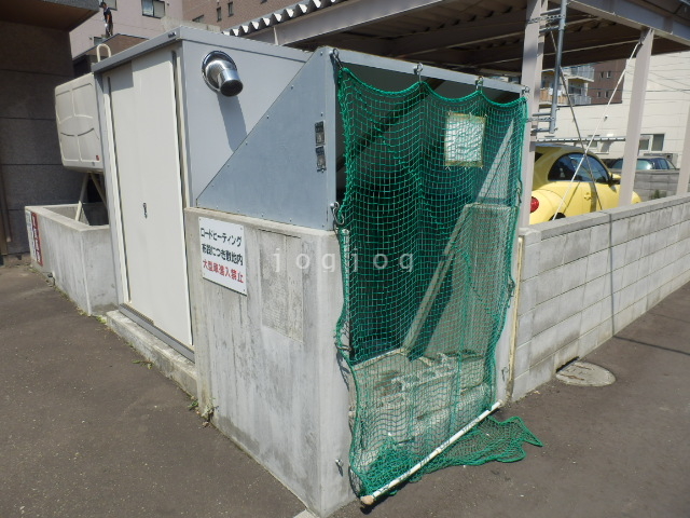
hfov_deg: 71.6
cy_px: 259
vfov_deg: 56.8
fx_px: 478
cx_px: 345
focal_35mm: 24
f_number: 7.9
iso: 80
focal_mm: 4.2
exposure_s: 1/200
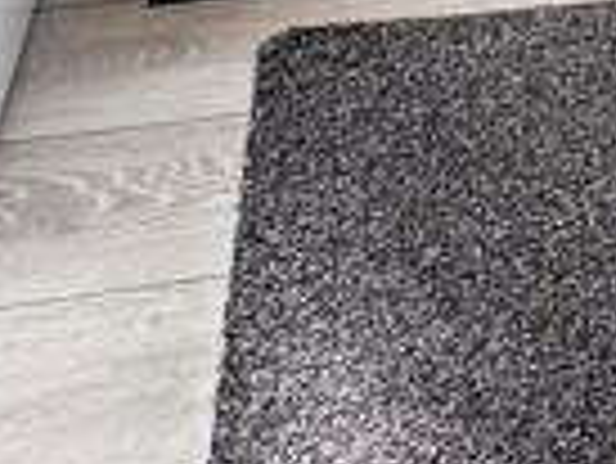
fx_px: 1870
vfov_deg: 9.1
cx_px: 751
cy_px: -1169
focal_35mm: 105
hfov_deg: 17.8
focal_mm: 2.22
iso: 40
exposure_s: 1/157
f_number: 2.2
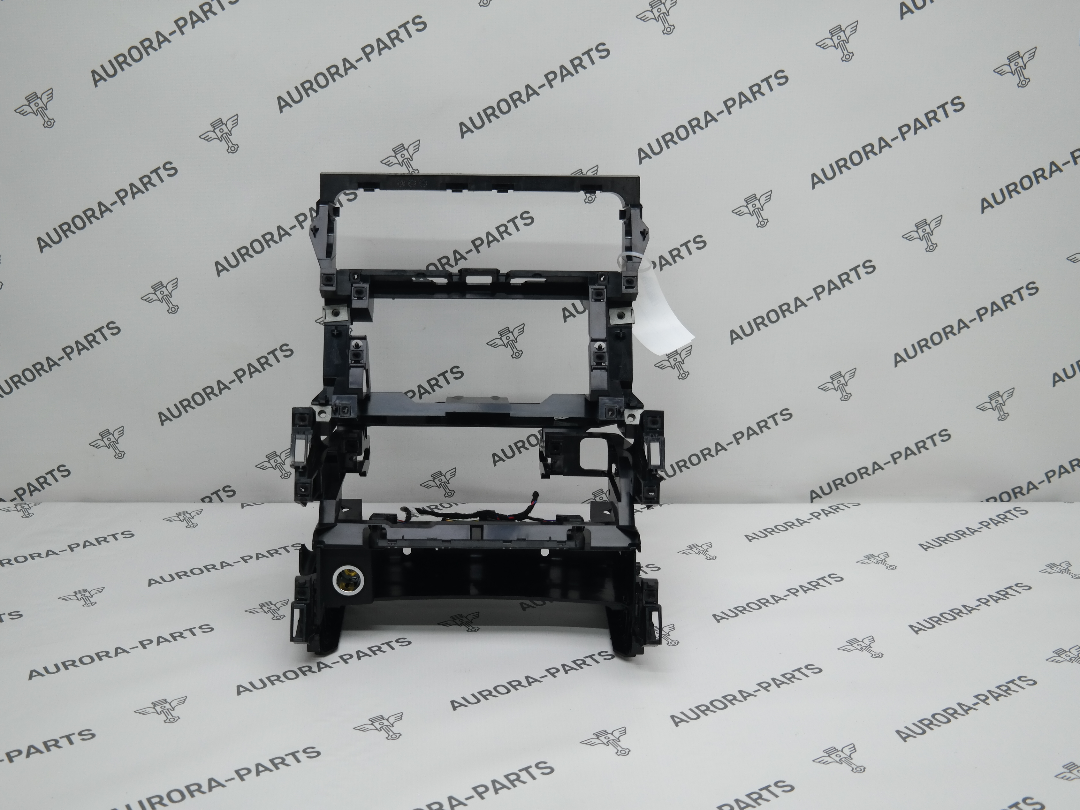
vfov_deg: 34.4
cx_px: 474
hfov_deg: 44.7
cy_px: 409
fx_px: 1310
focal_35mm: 42
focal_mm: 25
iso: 200
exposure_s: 1/100
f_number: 4
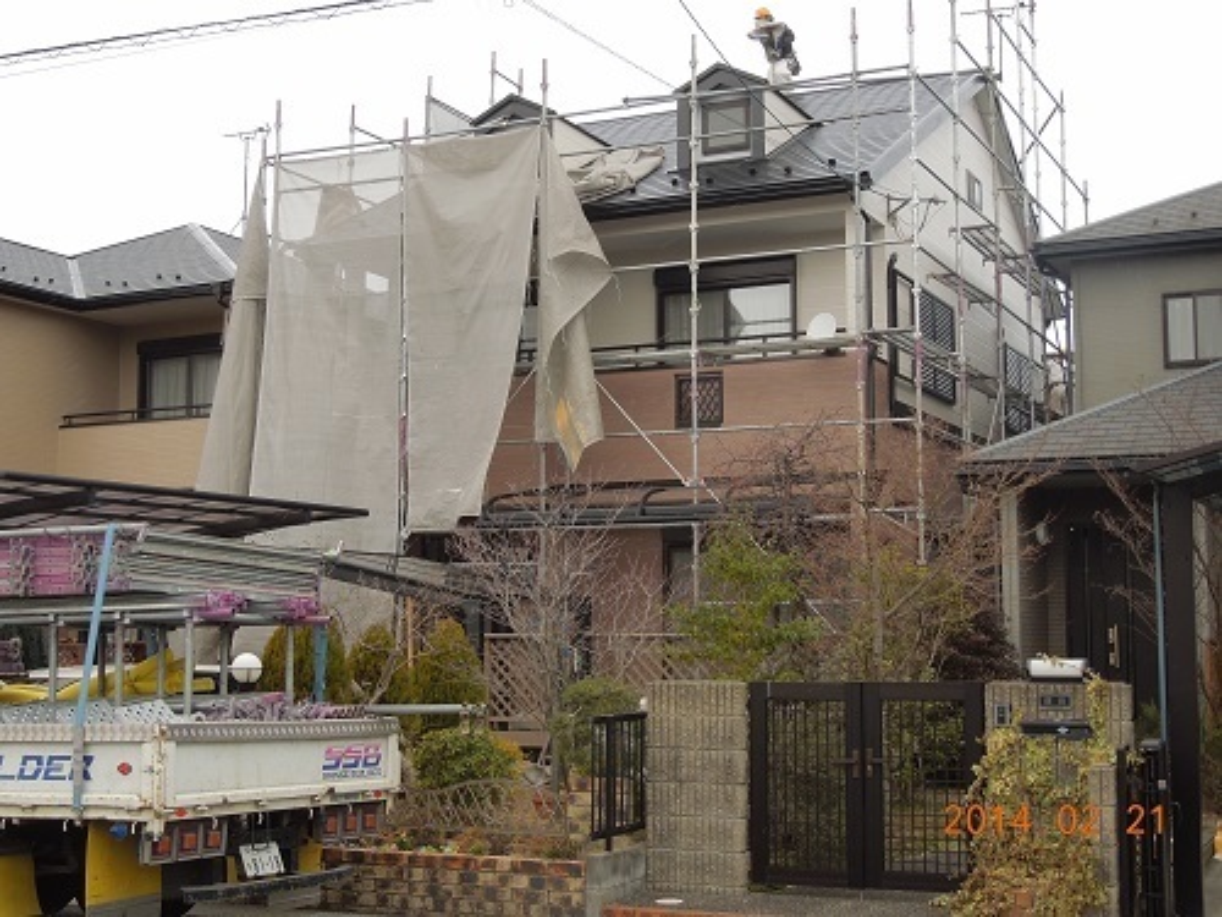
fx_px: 1694
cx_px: 611
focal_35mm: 48
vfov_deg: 30.3
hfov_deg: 39.7
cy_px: 458
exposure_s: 1/200
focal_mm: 8.7
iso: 100
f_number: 4
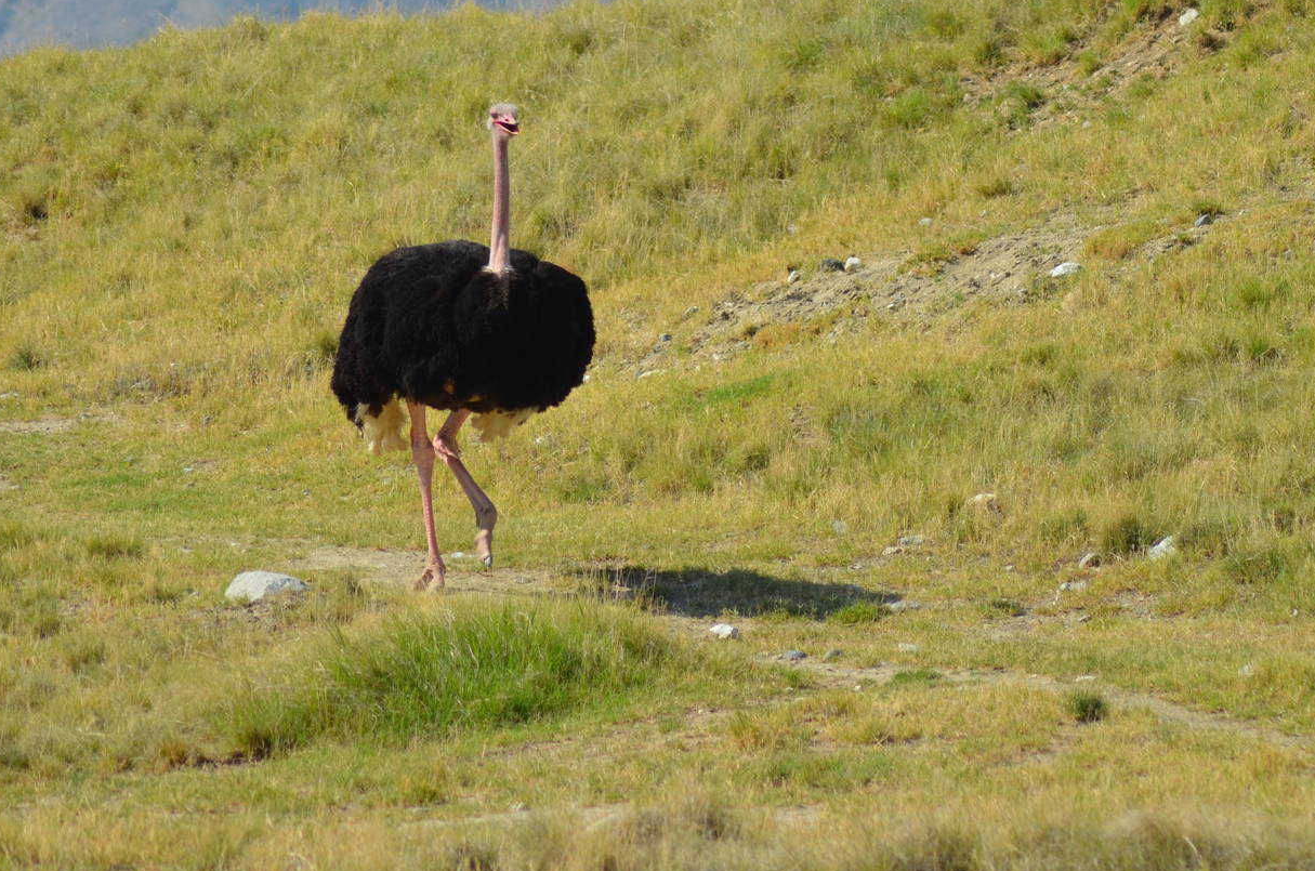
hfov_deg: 5.2
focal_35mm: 395
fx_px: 14400
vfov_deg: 3.5
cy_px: 352
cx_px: 838
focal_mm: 200
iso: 320
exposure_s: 1/2000
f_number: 5.6
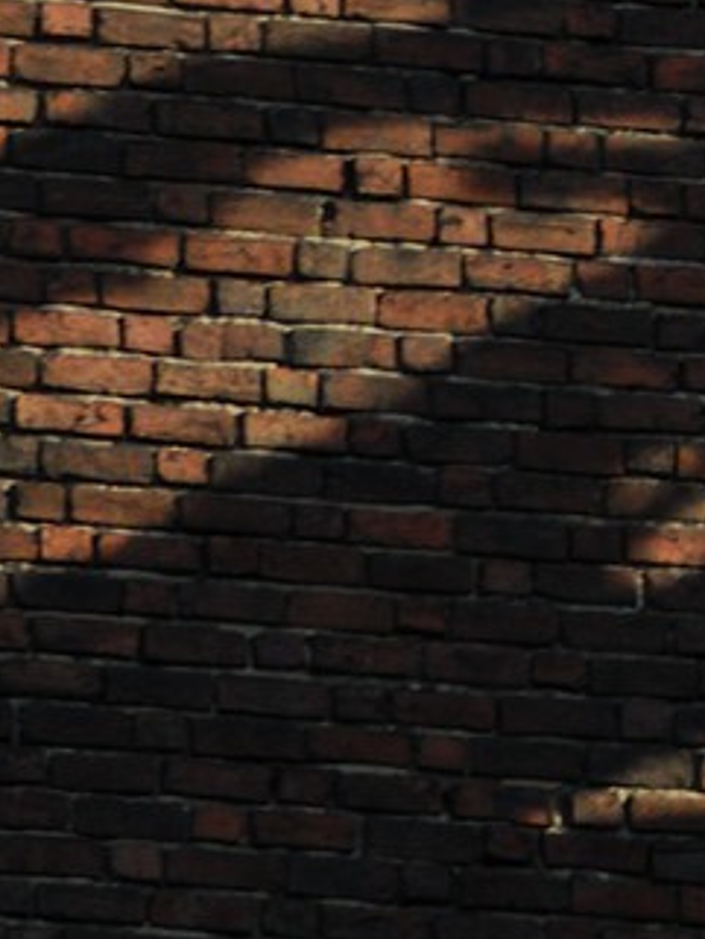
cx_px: 1989
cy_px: -532
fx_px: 34095
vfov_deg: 1.6
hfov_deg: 1.2
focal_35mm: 1256
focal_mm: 175
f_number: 4.8
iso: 100
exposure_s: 1/250
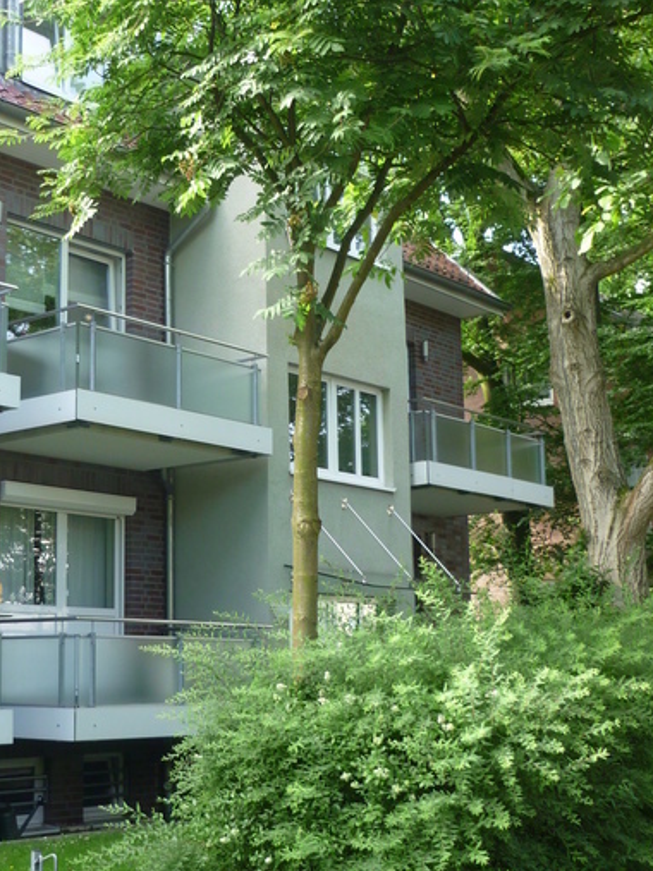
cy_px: 452
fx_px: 1258
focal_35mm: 50
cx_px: 163
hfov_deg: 28.7
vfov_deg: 38.2
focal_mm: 5.5
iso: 80
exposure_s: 1/80
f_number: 2.8
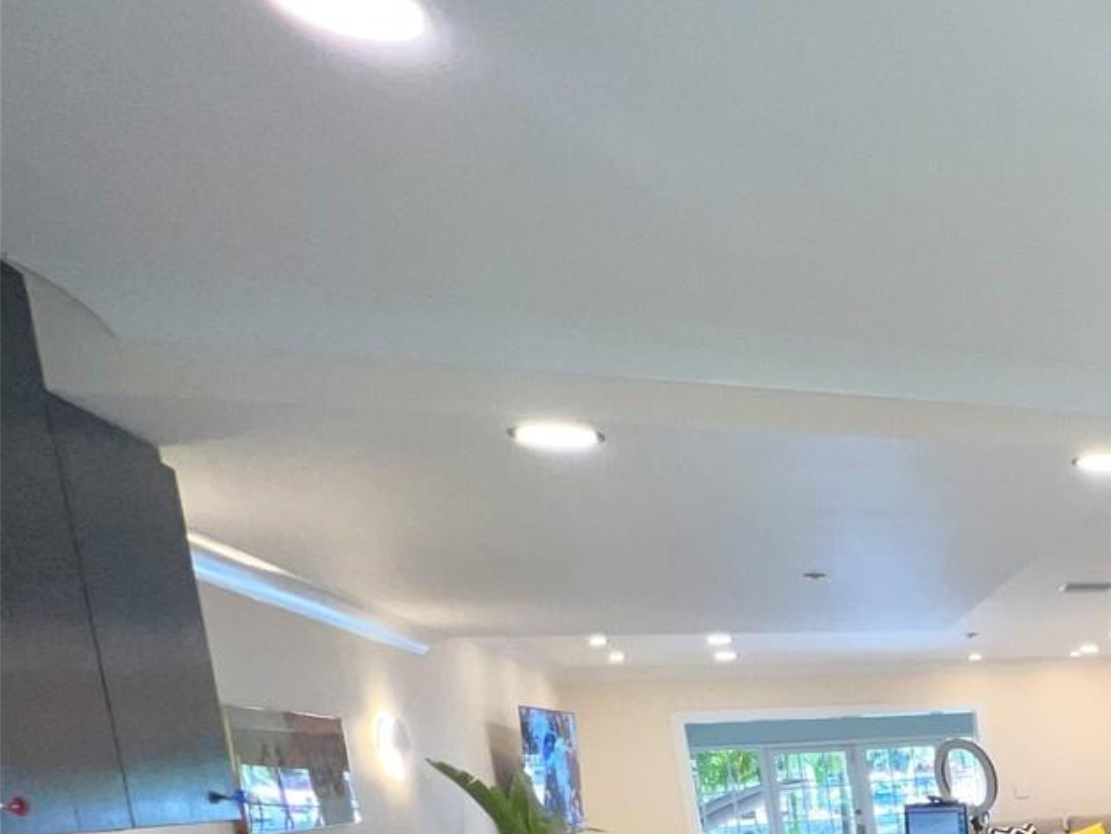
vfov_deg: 36.6
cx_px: 1409
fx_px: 1060
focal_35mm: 33
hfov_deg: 37.3
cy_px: 908
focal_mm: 1.57
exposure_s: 1/120
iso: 64
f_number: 1.8
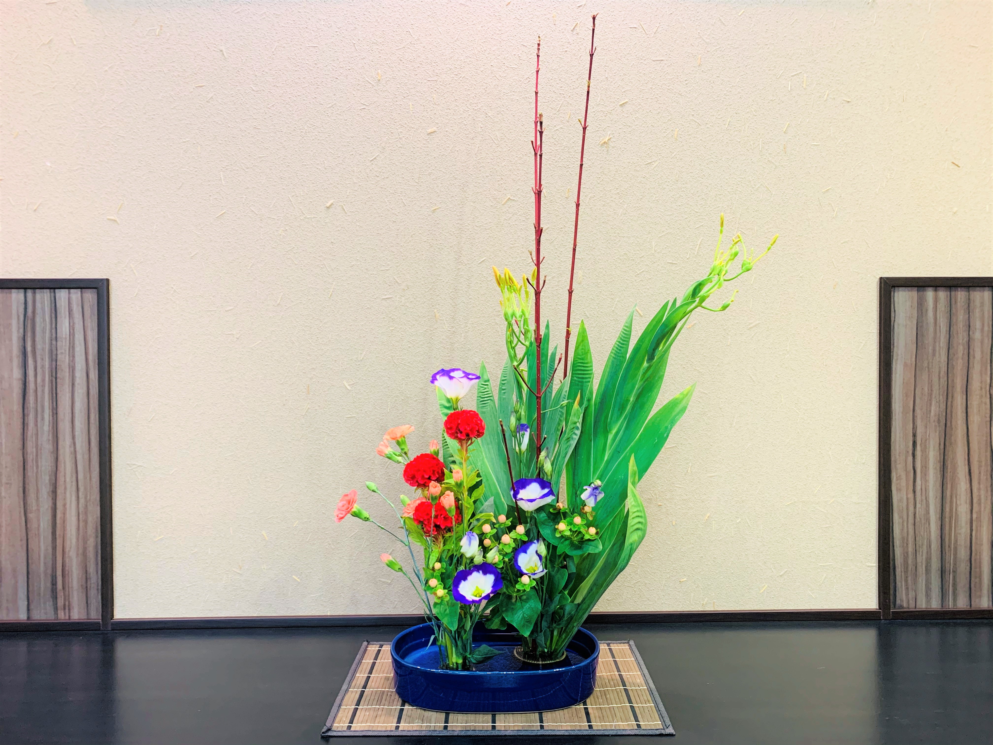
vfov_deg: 53.1
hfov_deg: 67.3
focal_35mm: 26
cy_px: 372
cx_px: 496
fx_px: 746
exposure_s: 1/60
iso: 160
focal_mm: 4.25
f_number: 1.8
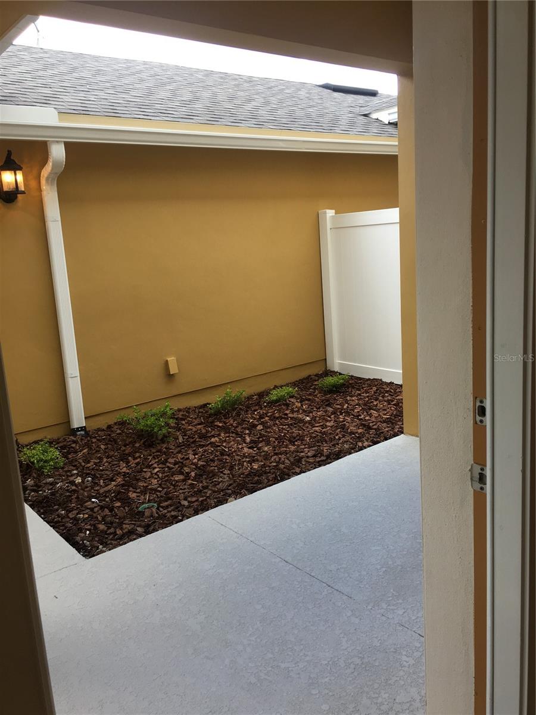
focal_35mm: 29
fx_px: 599
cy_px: 358
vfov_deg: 61.7
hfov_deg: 48.2
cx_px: 268
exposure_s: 1/120
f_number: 2.2
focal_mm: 4.15
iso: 32
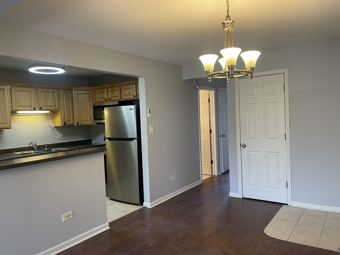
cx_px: 170
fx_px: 246
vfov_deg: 54.9
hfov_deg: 69.4
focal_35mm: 25
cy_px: 128
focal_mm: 5.1
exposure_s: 1/60
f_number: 1.6
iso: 100
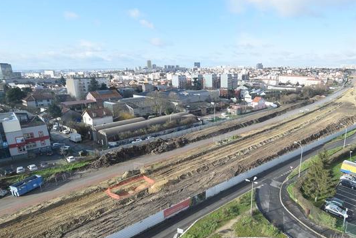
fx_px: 208
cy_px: 130
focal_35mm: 21
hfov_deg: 80.3
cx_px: 213
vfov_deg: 59.5
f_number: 8
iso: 200
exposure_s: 1/250
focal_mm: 10
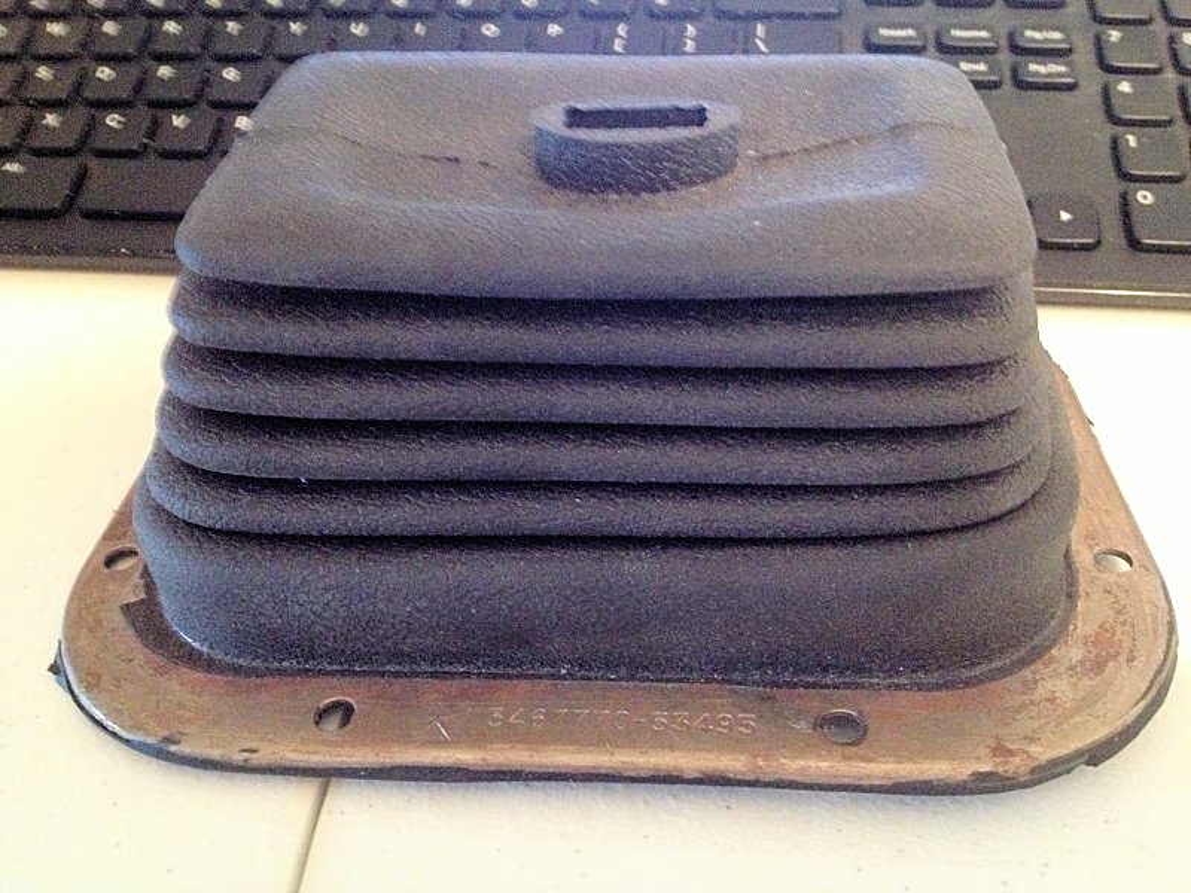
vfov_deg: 40.7
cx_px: 596
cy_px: 446
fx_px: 1204
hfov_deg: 52.6
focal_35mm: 35
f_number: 2.4
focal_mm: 4.28
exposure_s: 1/15
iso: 800
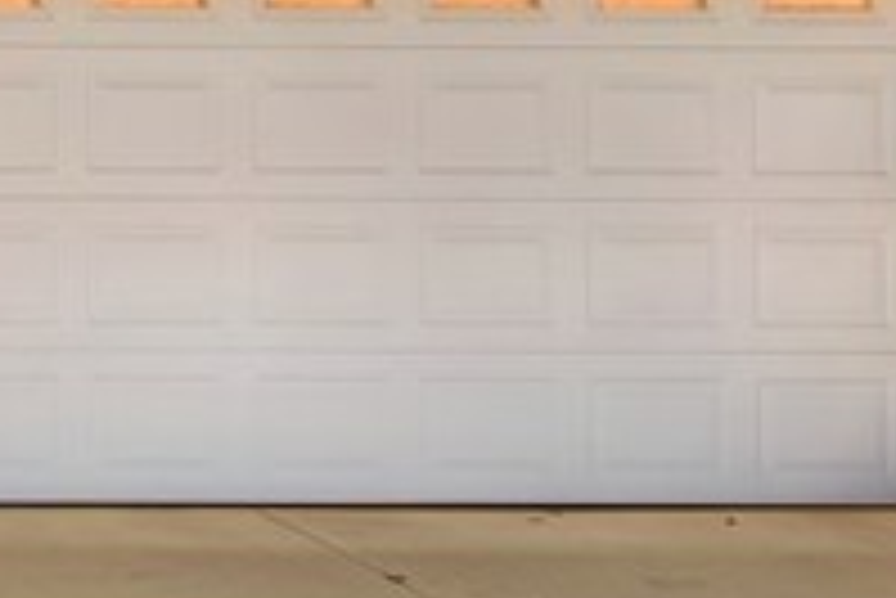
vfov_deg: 9.8
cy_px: 16
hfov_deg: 13.1
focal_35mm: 139
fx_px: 3462
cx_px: -806
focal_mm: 18
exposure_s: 1/250
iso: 100
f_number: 8
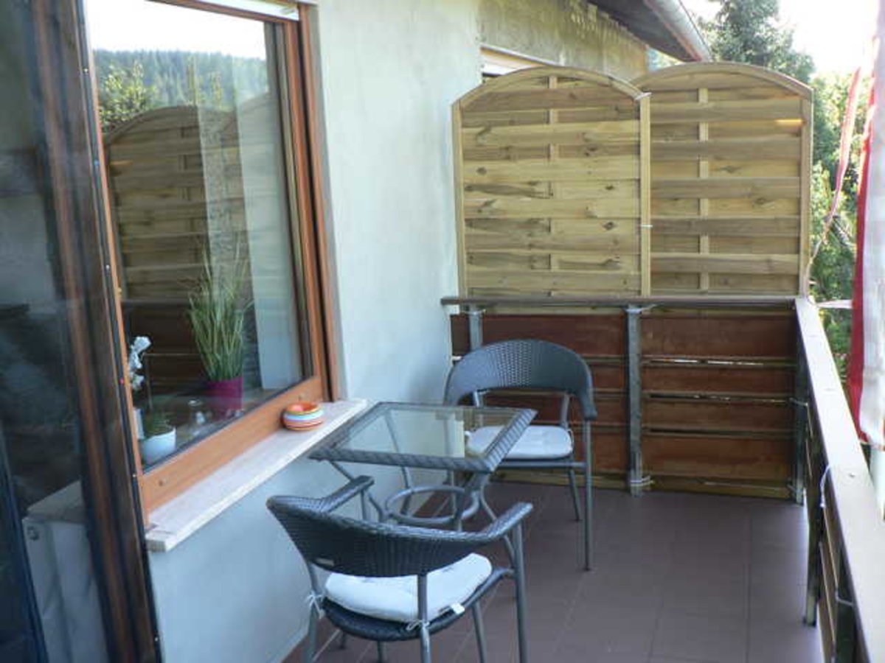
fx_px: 920
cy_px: 332
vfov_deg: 39.7
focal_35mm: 36
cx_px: 442
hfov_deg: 51.4
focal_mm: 6
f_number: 2.8
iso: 80
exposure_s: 1/50
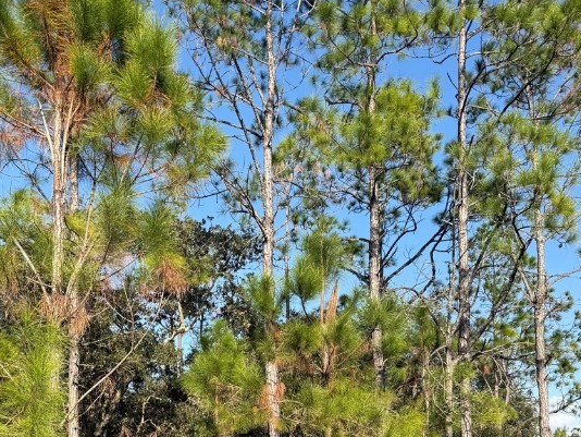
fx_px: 772
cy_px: 410
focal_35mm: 46
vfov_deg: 29.9
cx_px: 201
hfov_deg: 40.8
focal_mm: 6.76
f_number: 1.78
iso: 80
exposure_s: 1/2370
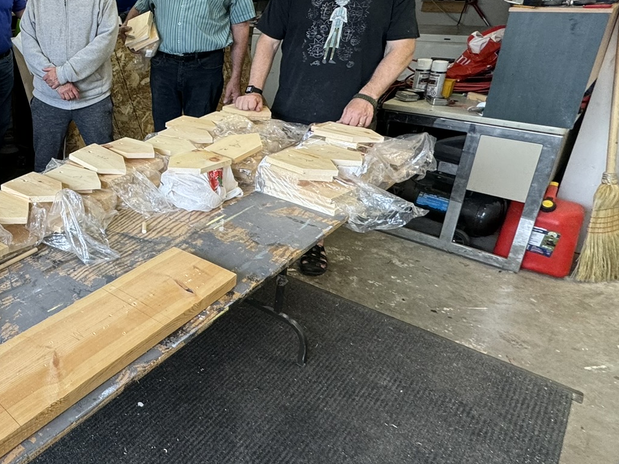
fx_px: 501
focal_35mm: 28
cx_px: 21
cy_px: 149
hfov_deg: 52.5
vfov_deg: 48.8
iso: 200
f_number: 2.2
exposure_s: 1/60
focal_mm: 2.22
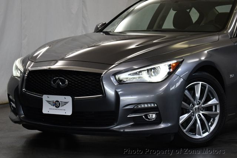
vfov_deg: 12.5
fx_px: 725
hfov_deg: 18.6
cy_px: 79
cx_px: 118
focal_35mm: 110
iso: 800
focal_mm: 55
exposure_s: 1/200
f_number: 5.6
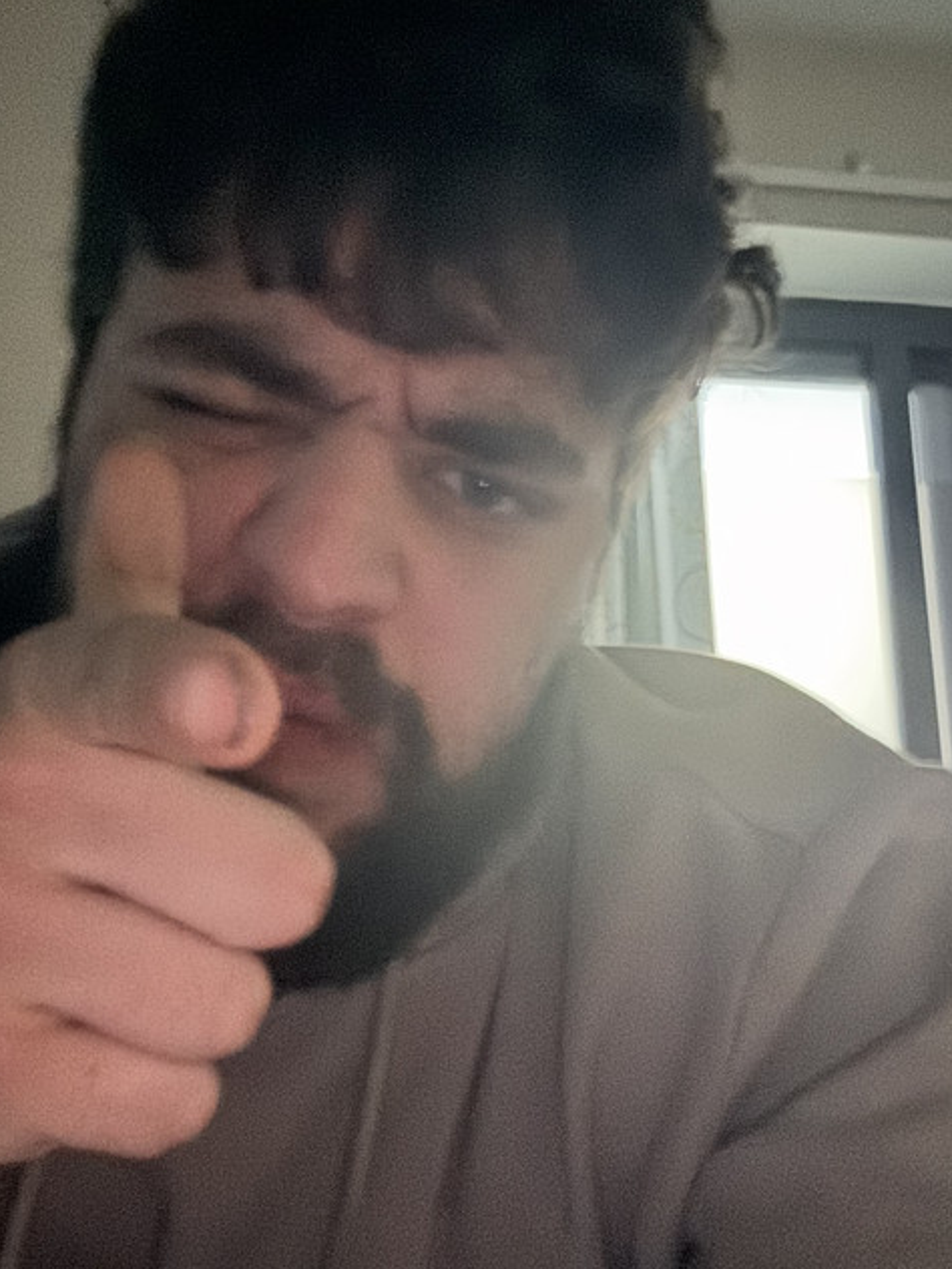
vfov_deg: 48.9
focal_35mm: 38
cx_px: 432
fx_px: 1393
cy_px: 675
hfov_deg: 37.7
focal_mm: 2.69
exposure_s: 1/15
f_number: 1.9
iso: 3200
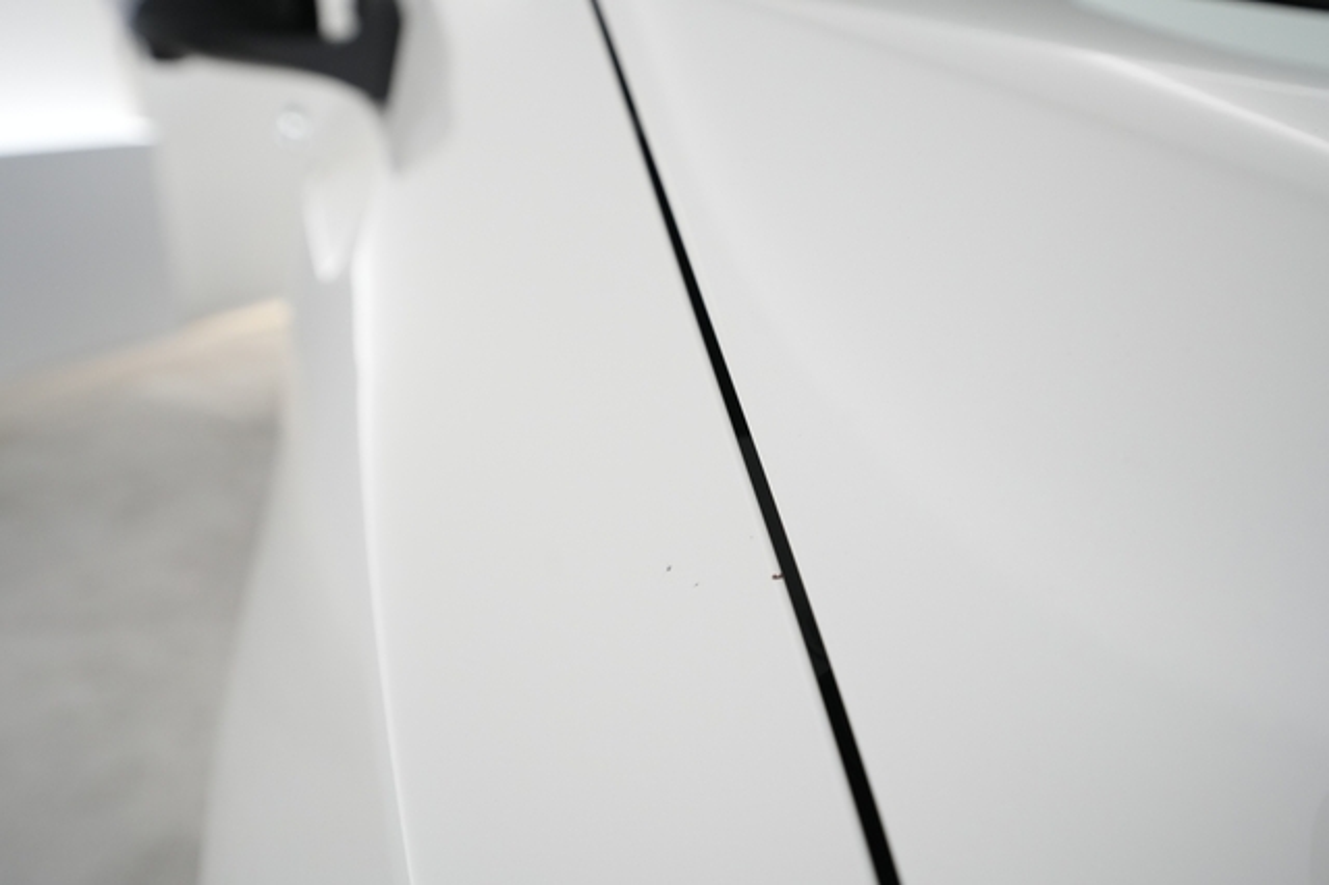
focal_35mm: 27
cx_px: 664
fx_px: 996
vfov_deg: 47.9
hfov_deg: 67.4
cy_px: 442
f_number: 5.6
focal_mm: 27
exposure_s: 1/100
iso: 2500
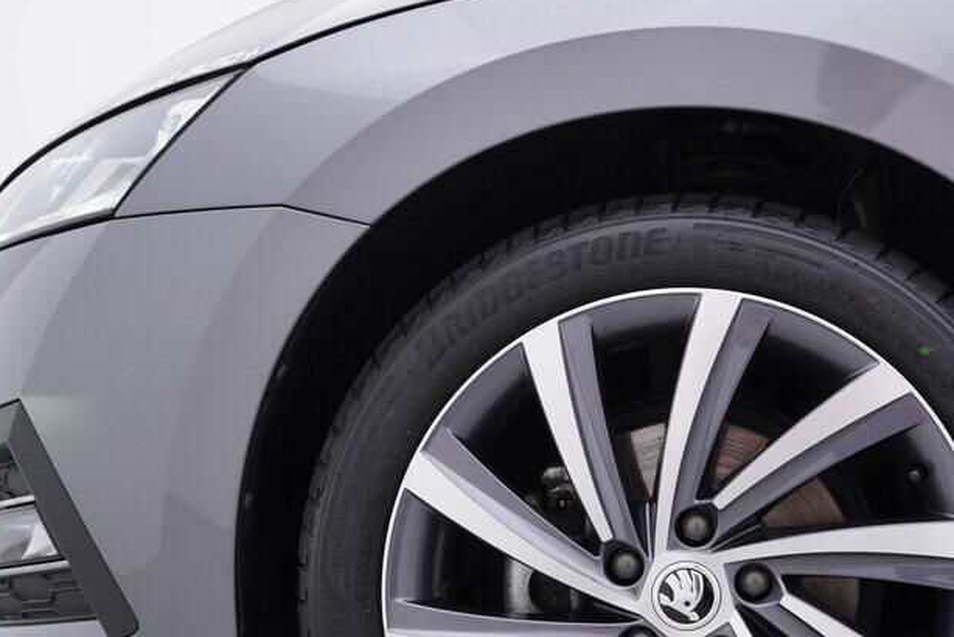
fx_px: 1591
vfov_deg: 22.3
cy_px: 521
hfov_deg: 32.8
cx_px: 705
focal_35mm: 60
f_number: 3.5
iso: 125
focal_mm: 24
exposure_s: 1/60
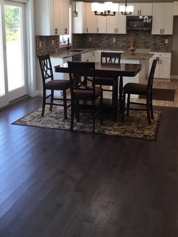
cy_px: 79
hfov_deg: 34.3
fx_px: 288
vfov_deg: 44.1
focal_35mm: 42
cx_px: 99
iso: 32
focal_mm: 4.15
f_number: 2.2
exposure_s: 1/60
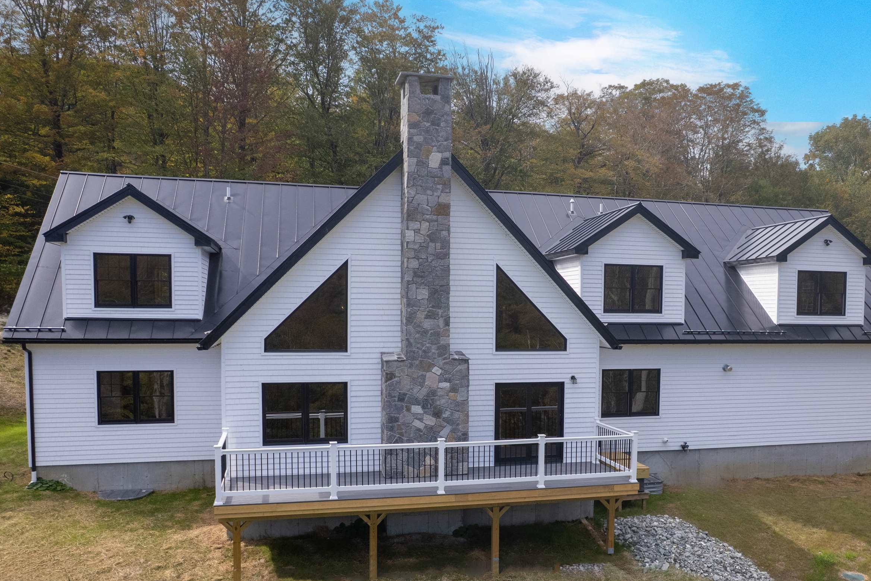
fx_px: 702
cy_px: 364
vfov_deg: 44.6
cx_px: 496
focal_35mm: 29
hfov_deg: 63.4
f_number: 2.8
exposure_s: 1/180
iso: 150
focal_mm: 8.38
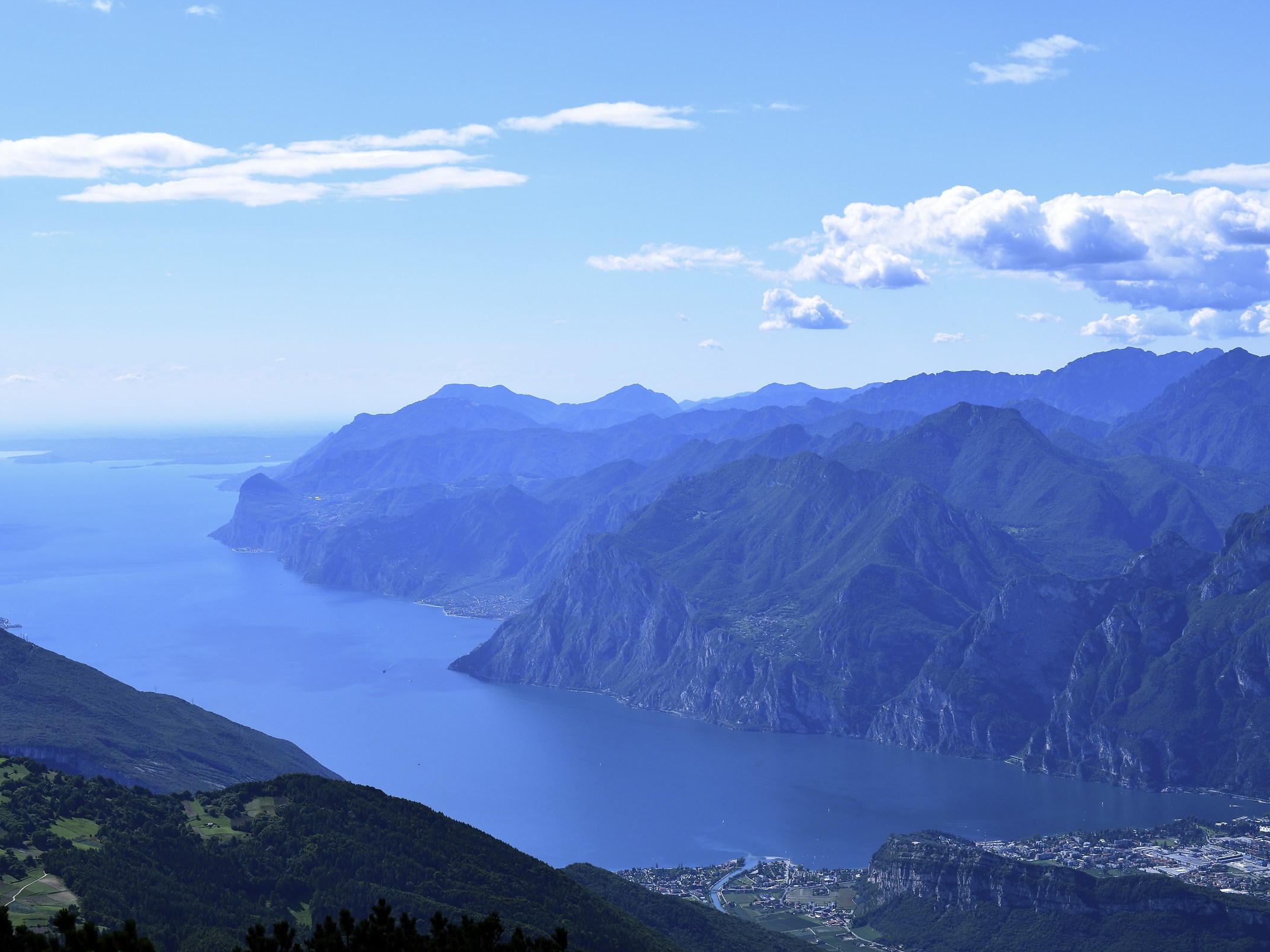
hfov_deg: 29.8
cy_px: 476
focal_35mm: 65
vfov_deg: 22.6
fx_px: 2385
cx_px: 618
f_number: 8
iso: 100
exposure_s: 1/500
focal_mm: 40
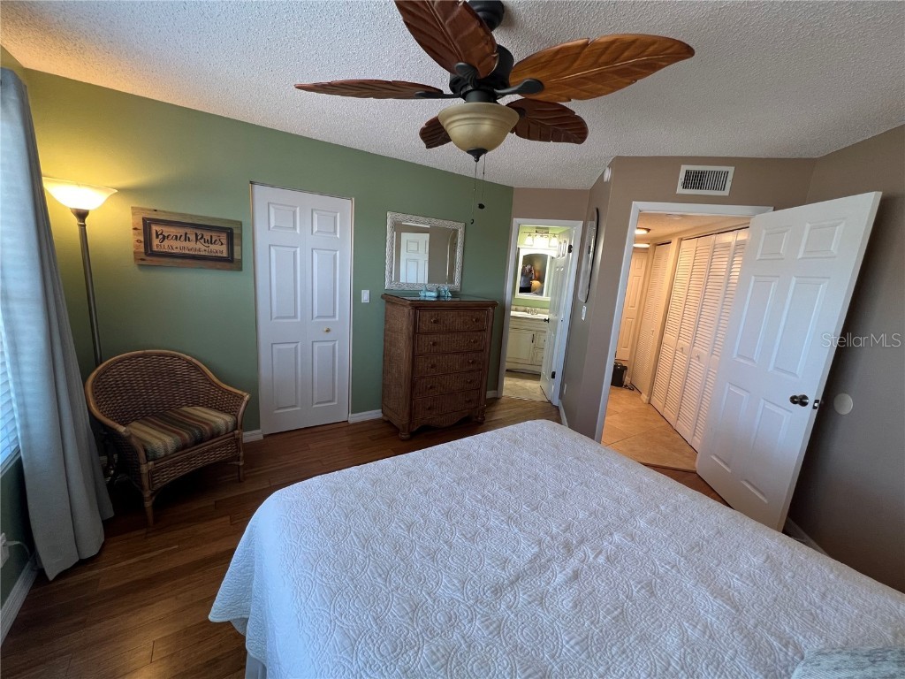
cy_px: 340
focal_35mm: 13
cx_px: 452
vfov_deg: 89.9
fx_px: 340
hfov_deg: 106.2
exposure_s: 1/60
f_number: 1.8
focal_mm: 1.57
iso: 160
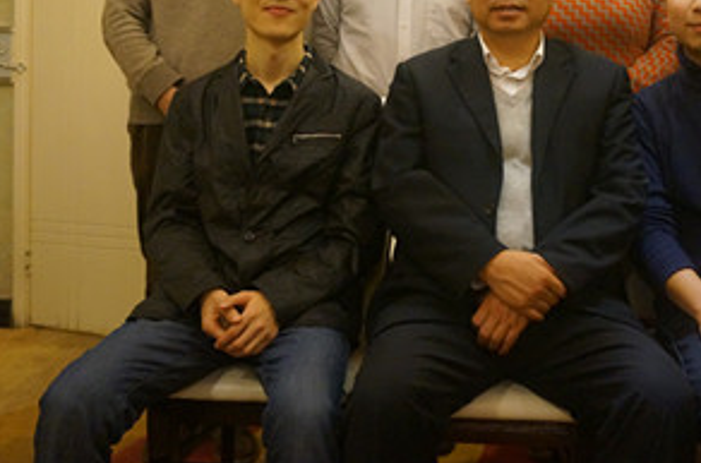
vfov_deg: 26.8
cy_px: 83
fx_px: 949
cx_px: 475
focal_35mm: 49
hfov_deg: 40.0
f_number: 4
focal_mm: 19
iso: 3200
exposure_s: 1/125
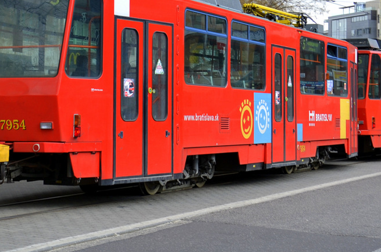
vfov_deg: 17.5
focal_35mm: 77
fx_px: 813
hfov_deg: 26.3
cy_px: 41
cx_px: 218
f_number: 5.6
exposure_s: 1/125
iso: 110
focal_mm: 28
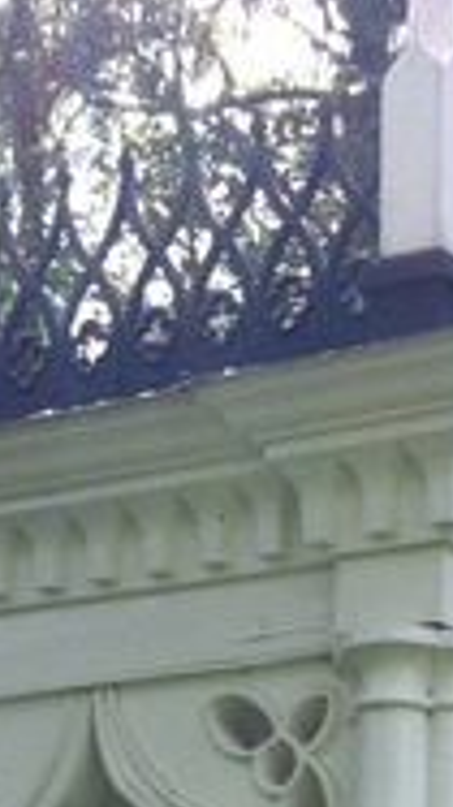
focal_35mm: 156
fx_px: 3336
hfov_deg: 7.8
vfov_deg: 12.3
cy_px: 1579
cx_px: 289
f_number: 2.8
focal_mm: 3.85
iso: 80
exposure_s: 1/279
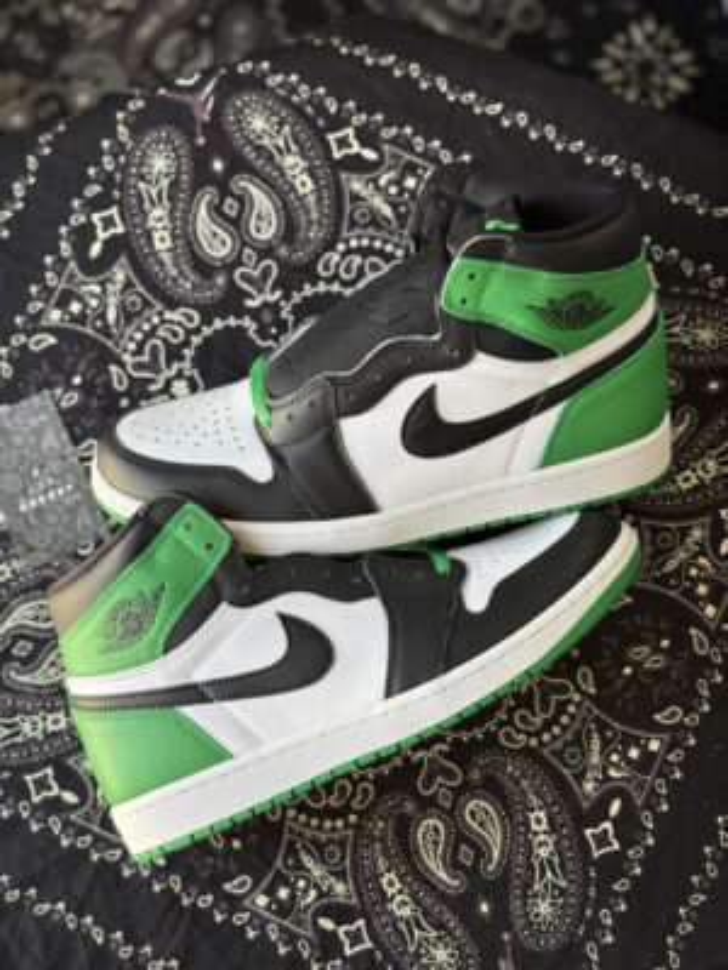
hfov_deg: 28.0
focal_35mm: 52
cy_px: 485
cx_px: 364
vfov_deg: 36.8
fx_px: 1458
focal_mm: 5.96
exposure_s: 1/119
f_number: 1.6
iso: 50
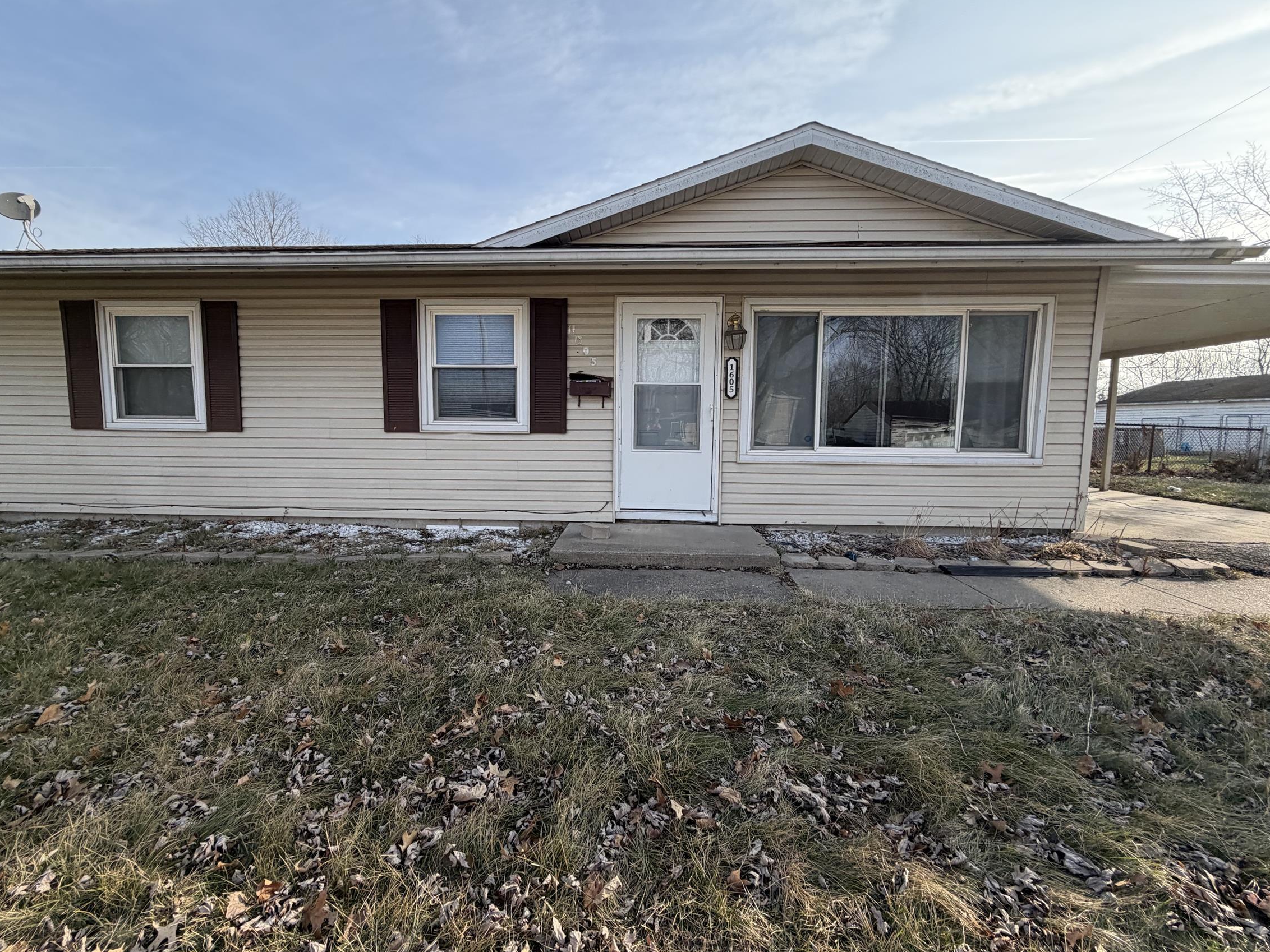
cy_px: 472
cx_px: 614
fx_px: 550
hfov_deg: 98.1
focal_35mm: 15
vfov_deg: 81.7
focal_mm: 2.22
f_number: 2.2
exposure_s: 1/554
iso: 40
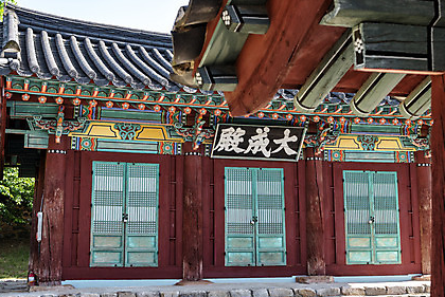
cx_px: 237
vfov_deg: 23.8
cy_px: 143
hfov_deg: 35.0
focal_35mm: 57
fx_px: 705
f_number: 5.6
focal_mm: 40
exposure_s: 1/125
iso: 100
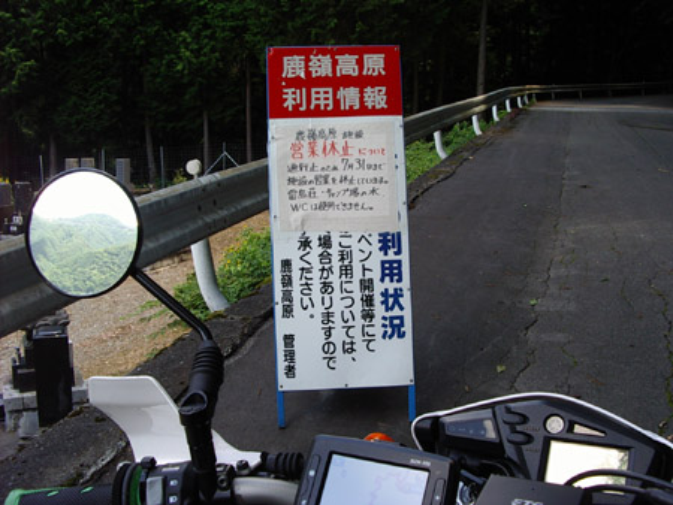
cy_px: 252
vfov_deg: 37.8
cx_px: 336
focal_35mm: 38
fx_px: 739
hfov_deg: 49.0
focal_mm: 5.8
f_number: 4.8
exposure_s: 1/60
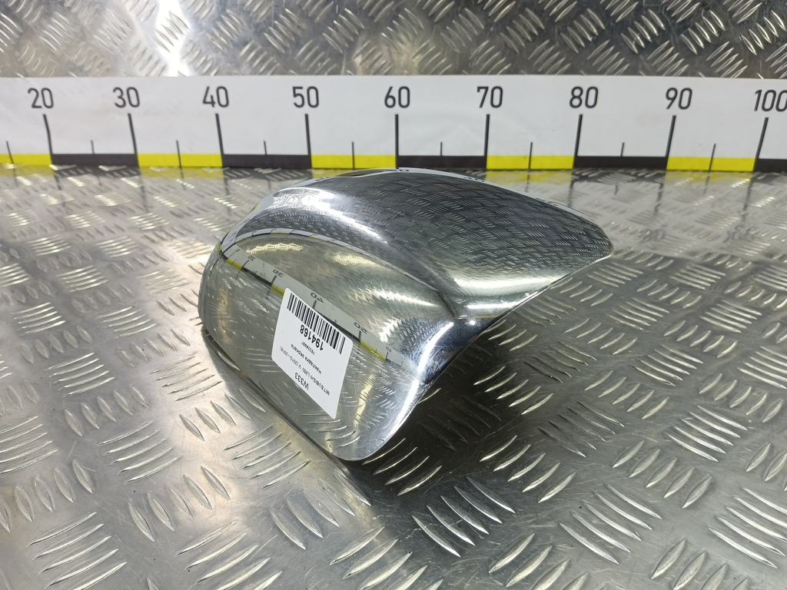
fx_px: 523
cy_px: 295
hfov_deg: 73.9
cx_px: 394
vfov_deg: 58.9
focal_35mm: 23
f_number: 1.6
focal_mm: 4.11
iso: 105
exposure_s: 1/50
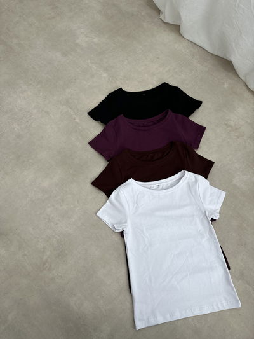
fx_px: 235
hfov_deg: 56.8
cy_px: 170
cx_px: 127
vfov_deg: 71.6
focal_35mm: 24
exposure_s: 1/100
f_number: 1.78
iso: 64
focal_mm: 6.86
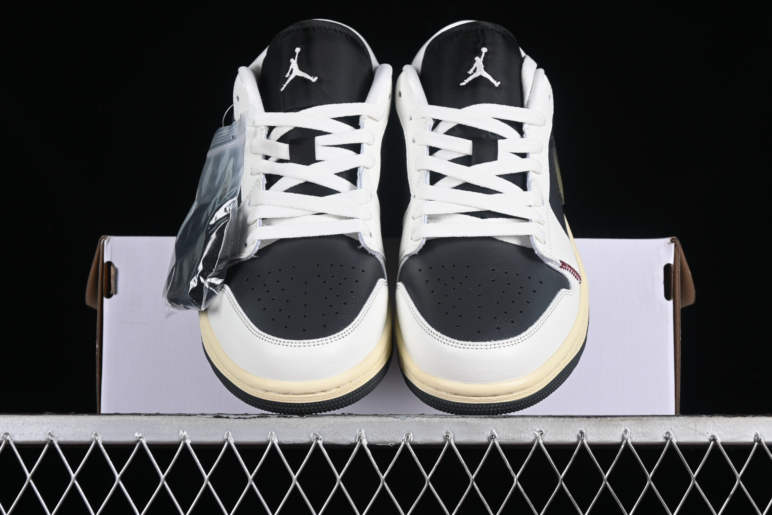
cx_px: 386
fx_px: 1608
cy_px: 258
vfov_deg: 18.2
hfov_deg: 27.0
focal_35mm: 75
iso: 160
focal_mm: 50
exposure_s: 1/80
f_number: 7.1
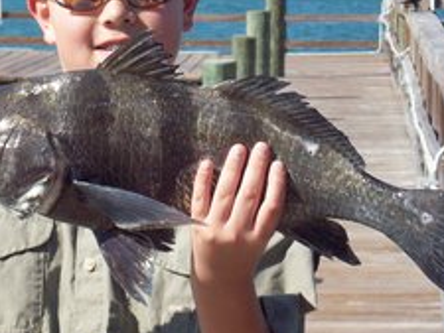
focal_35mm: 197
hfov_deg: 10.0
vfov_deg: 7.5
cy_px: 85
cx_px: 168
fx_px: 2528
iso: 80
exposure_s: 1/502
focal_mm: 18.6
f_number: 5.2
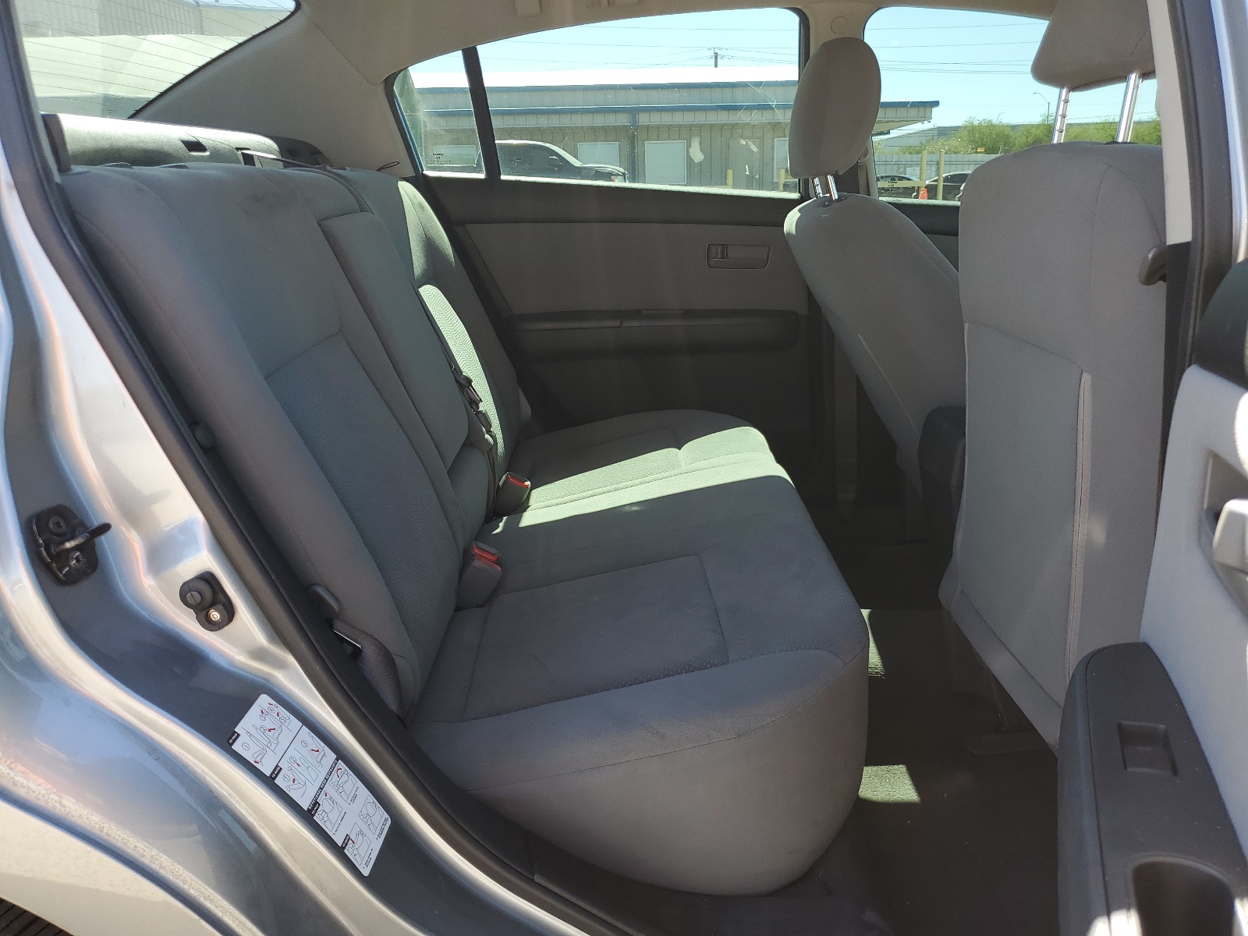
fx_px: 937
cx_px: 624
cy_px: 468
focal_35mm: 26
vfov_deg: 53.1
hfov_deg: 67.3
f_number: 1.5
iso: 50
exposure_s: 1/294
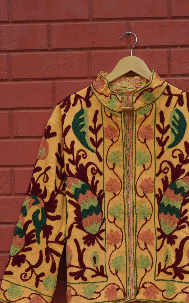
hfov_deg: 17.1
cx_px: 137
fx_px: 626
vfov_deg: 27.1
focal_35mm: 76
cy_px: 185
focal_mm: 50
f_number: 7.1
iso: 640
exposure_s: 1/160
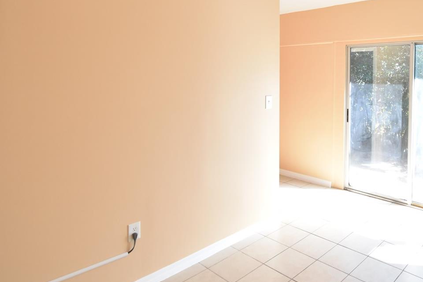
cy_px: 85
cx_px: 317
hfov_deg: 67.0
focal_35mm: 25
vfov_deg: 50.0
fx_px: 294
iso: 800
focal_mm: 10
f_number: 3.5
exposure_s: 1/250
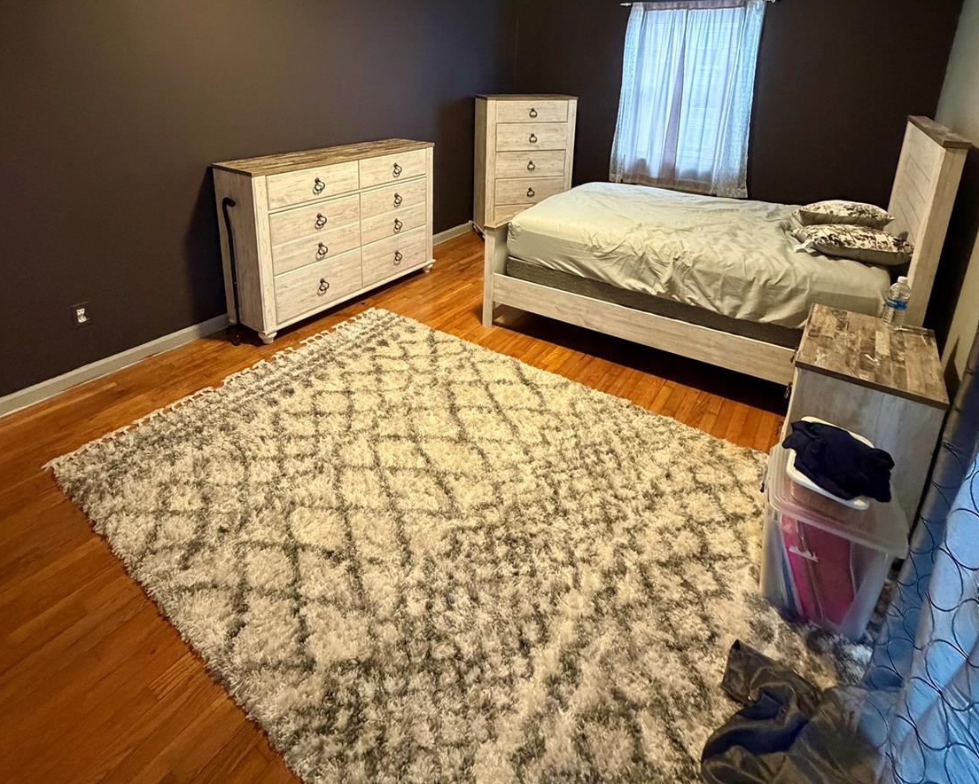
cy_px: 218
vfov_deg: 67.4
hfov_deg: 83.2
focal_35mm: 19
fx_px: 551
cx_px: 470
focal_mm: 2.22
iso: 1000
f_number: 2.2
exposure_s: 1/60
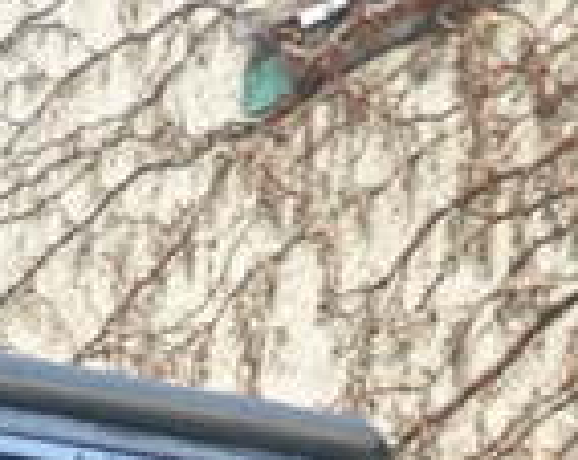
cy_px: 924
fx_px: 3295
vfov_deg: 7.6
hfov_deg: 10.0
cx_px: 41
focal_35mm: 193
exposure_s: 1/500
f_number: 4.7
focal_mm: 6.3
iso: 125
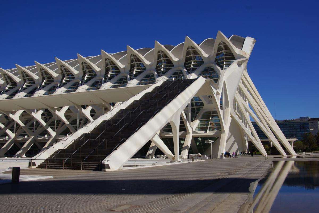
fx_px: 292
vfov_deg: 40.0
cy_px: 106
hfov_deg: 57.2
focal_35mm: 33
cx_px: 160
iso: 100
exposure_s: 1/320
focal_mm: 22
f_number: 13
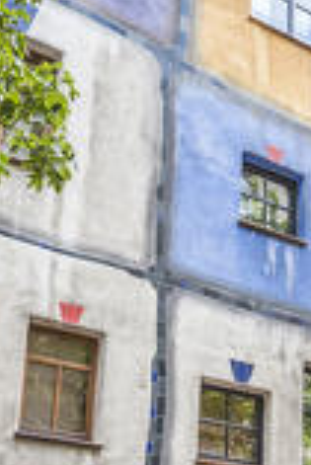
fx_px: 789
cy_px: 310
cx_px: 370
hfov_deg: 20.9
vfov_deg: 32.6
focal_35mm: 61
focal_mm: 16
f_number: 8
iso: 400
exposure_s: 1/100
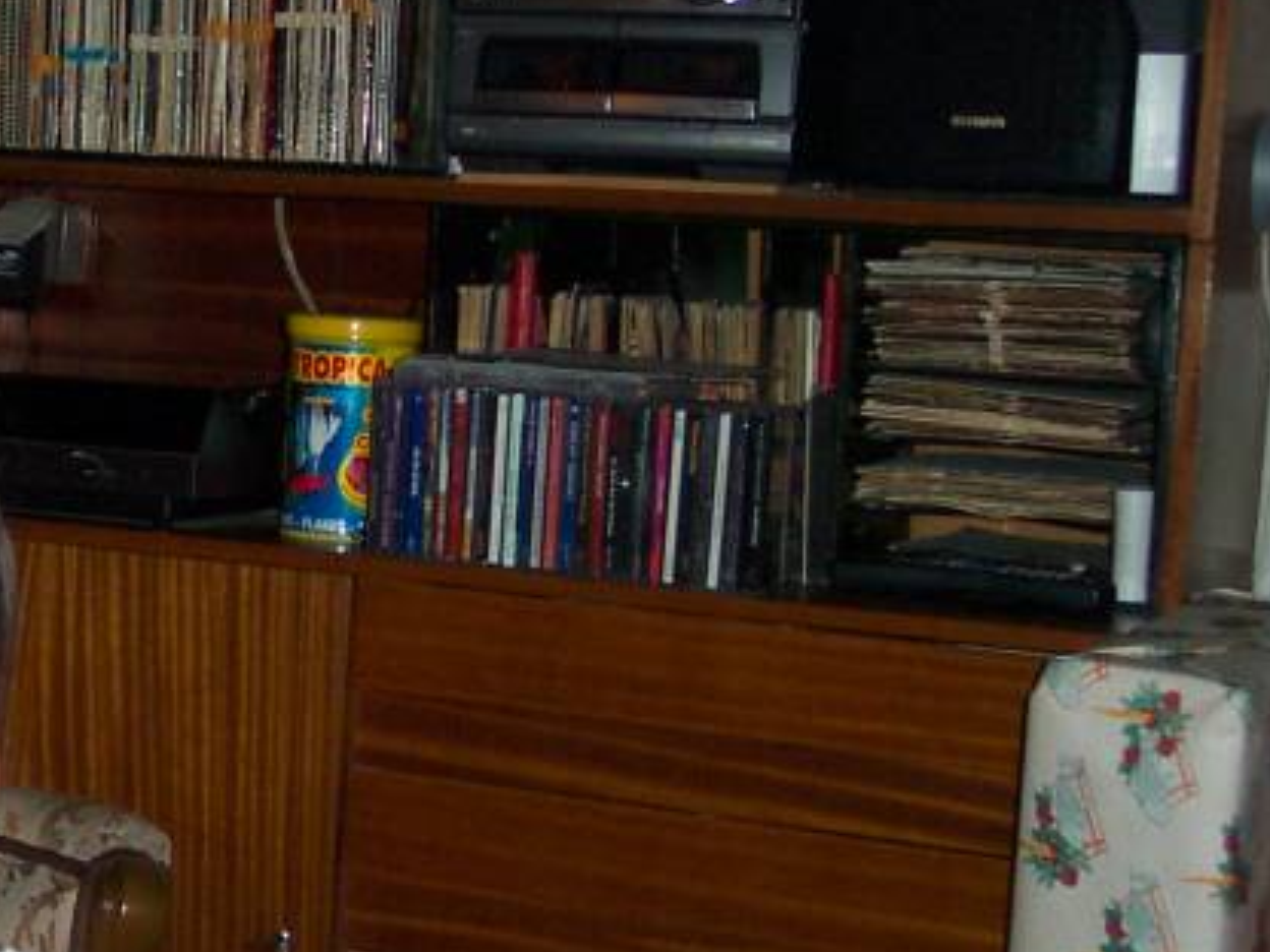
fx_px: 3192
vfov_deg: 17.0
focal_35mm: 87
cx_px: -21
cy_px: 574
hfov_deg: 21.6
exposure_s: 1/30
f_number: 2.8
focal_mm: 8
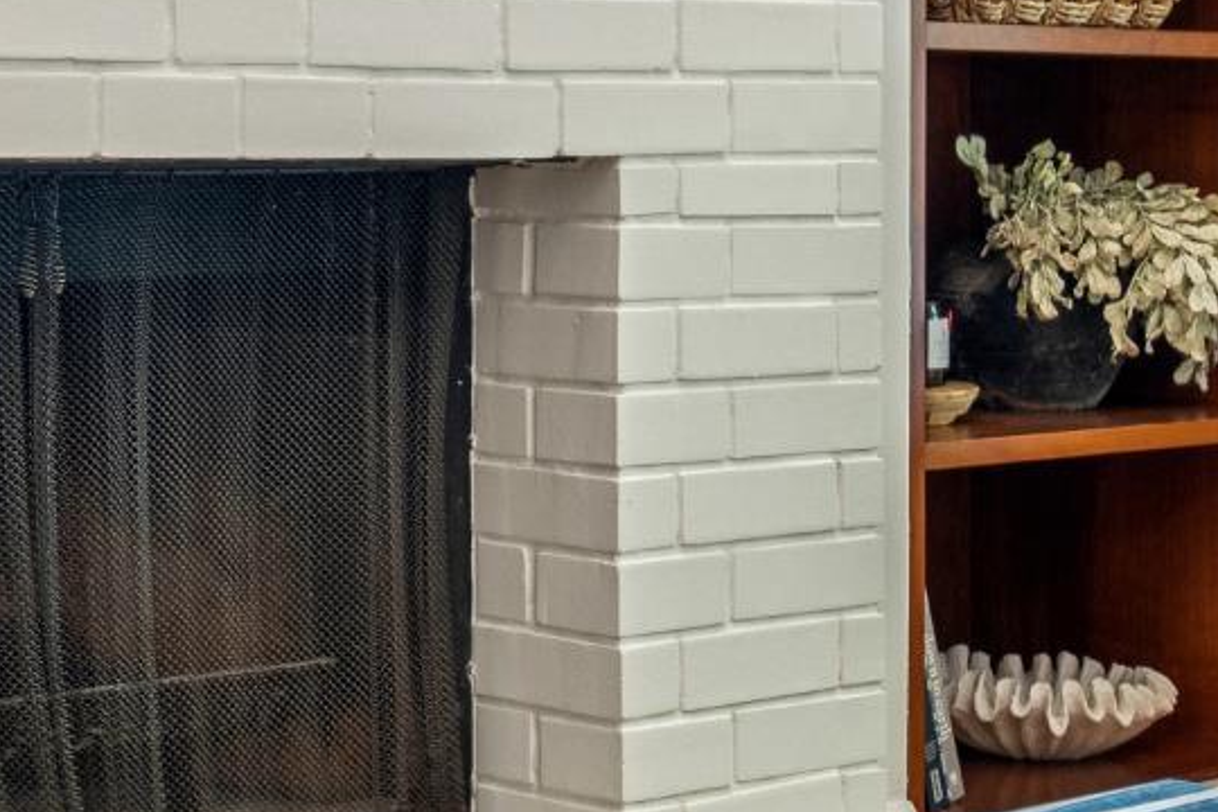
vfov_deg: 13.7
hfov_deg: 20.0
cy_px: 232
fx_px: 3383
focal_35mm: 100
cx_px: 133
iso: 400
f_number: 3.5
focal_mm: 24
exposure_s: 1/25
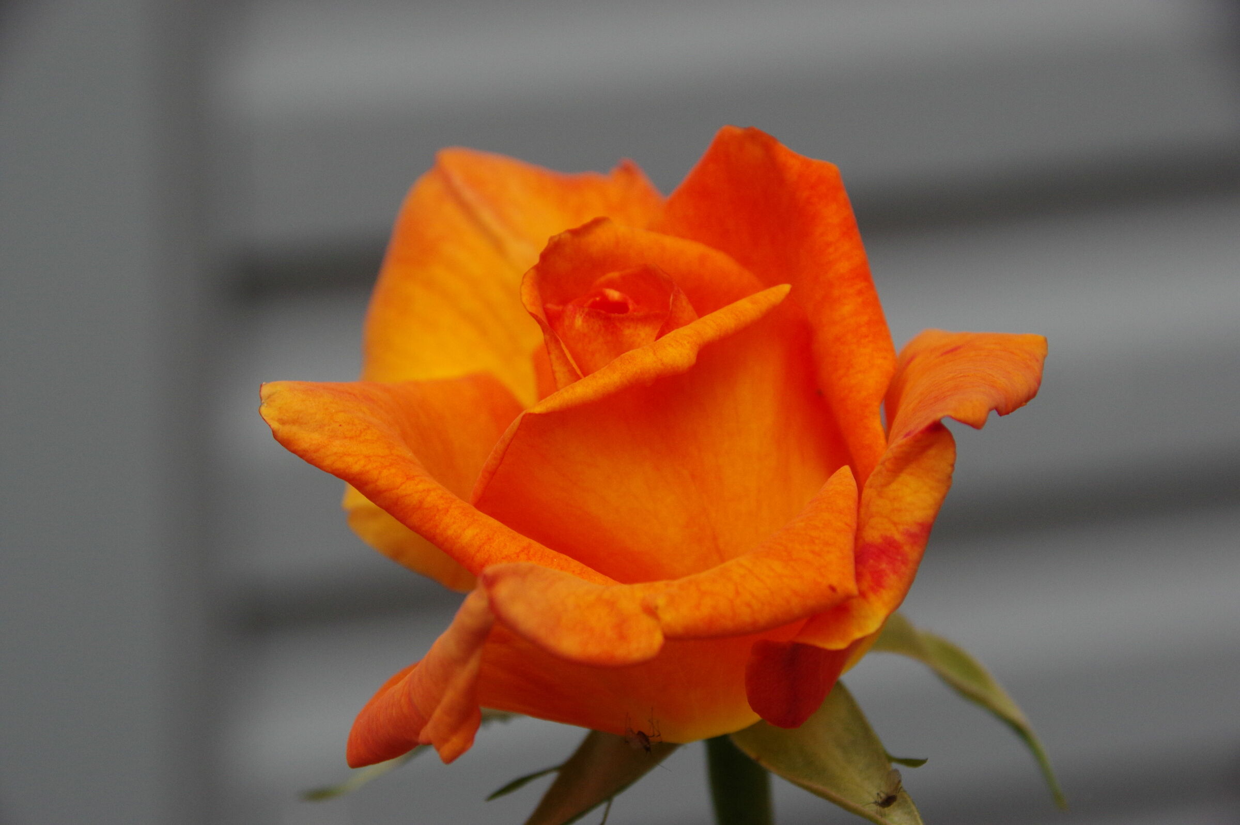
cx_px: 620
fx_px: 5403
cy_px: 412
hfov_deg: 13.1
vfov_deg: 8.7
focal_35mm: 157
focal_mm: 105
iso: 800
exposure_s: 1/200
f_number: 8
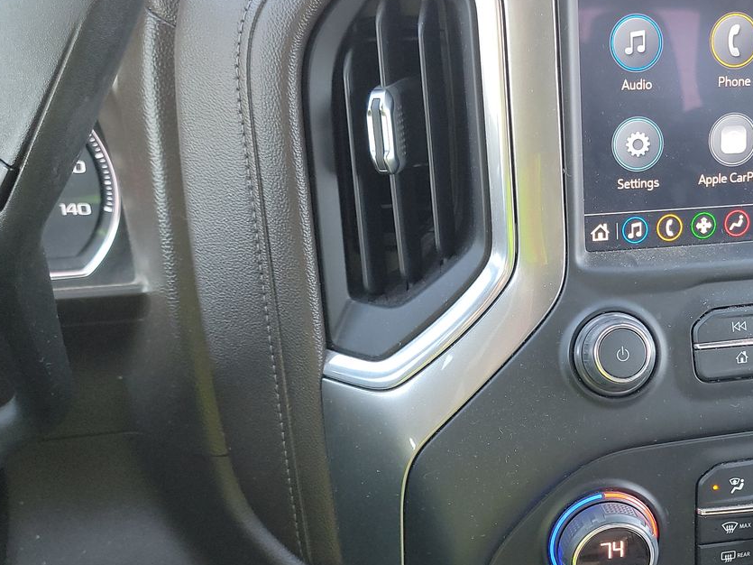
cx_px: 599
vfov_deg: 31.3
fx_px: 1000
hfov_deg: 39.7
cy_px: 362
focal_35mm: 46
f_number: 1.8
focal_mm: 6.7
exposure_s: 1/59
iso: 306
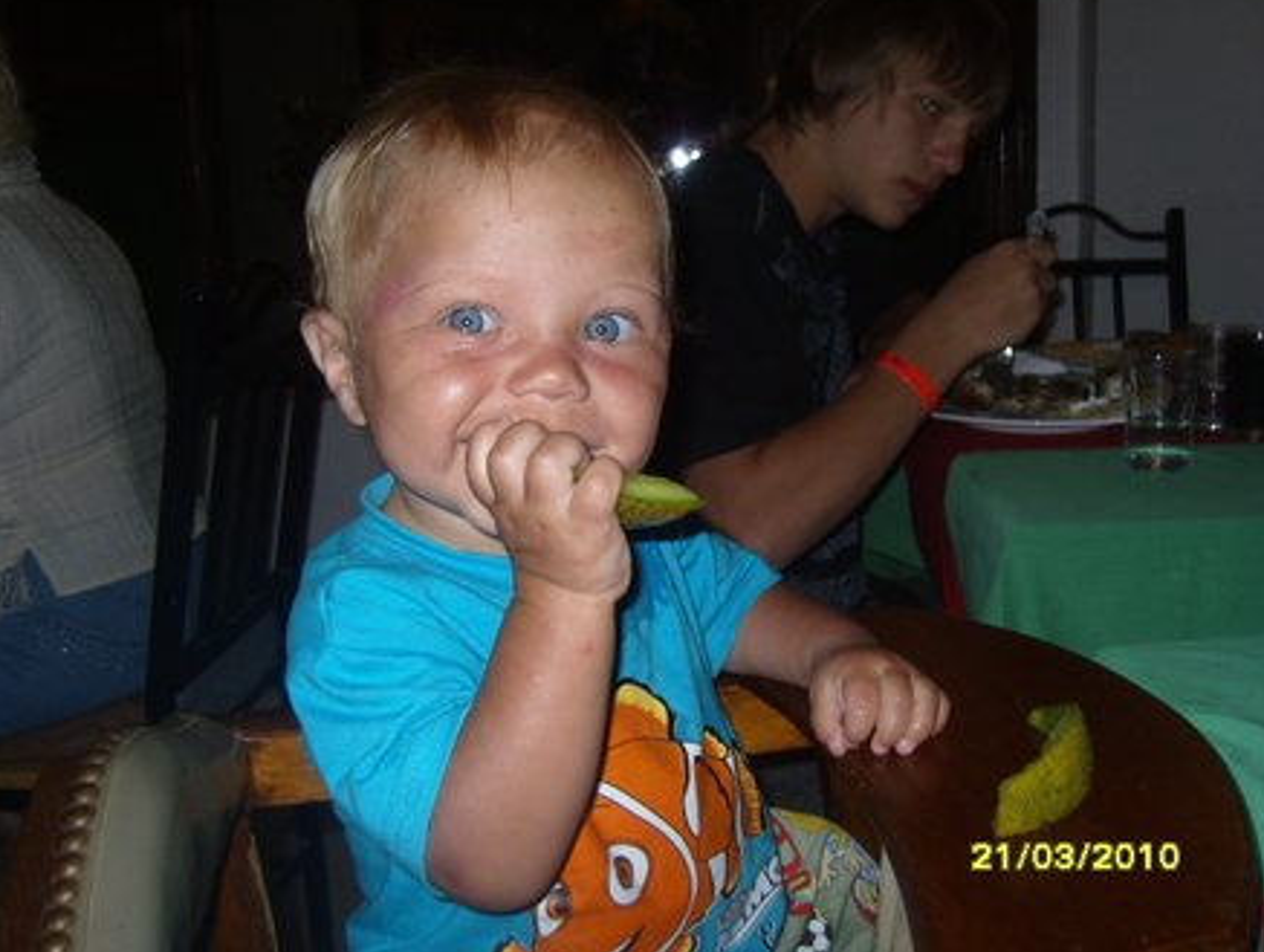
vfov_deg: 39.7
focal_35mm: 36
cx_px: 645
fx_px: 1316
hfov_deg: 51.3
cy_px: 469
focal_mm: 7.4
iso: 100
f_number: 2.8
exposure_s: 1/30
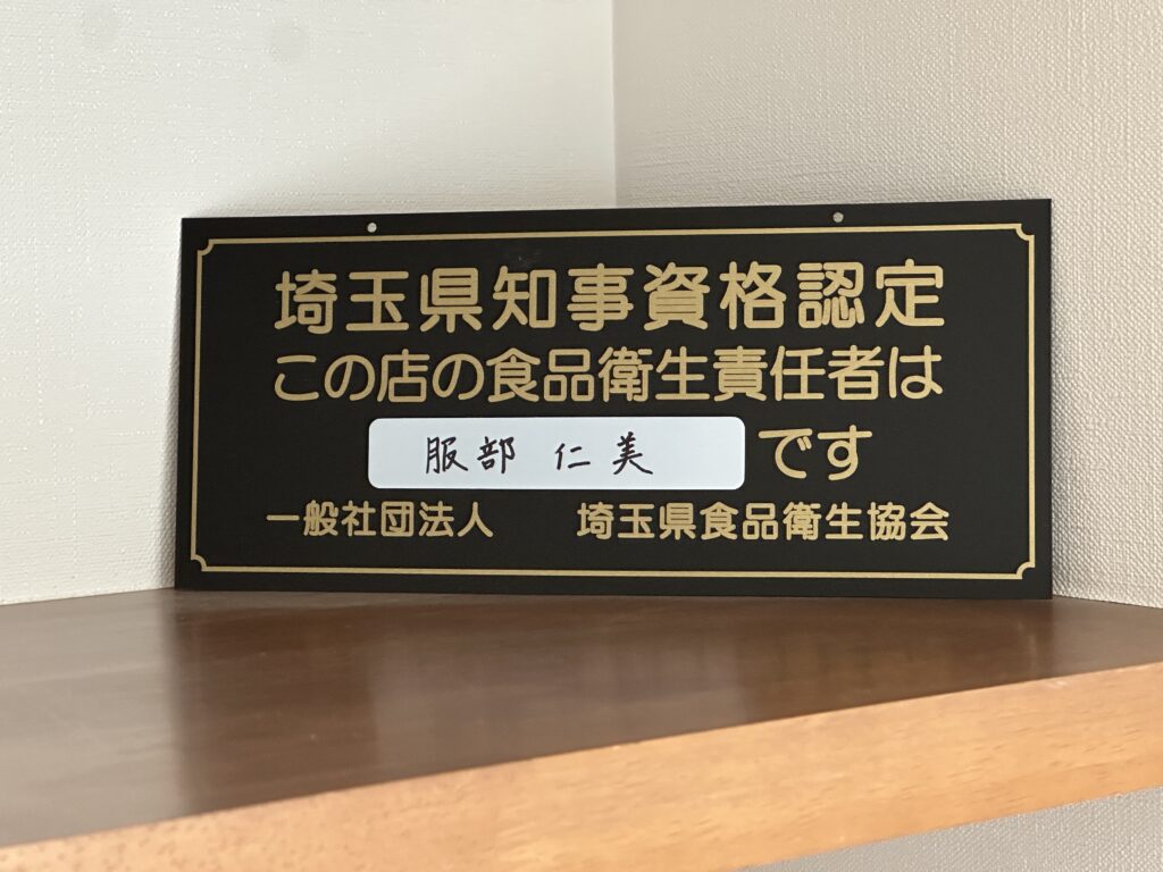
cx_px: 582
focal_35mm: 77
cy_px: 436
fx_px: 2587
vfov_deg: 19.1
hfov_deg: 25.3
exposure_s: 1/42
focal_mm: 9
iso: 640
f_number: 2.8
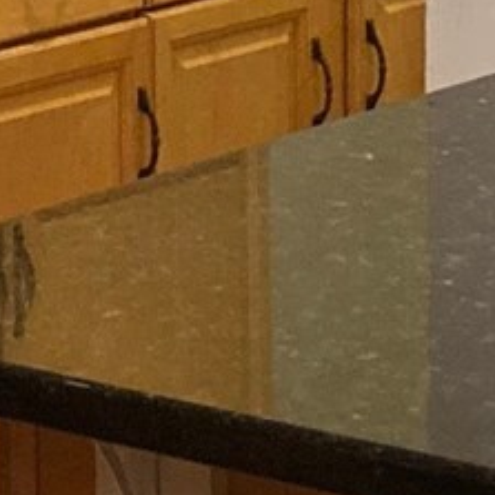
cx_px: -91
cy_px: -513
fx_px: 3672
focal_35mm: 227
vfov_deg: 7.4
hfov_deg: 7.6
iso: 250
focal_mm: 3.99
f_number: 1.8
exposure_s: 1/60
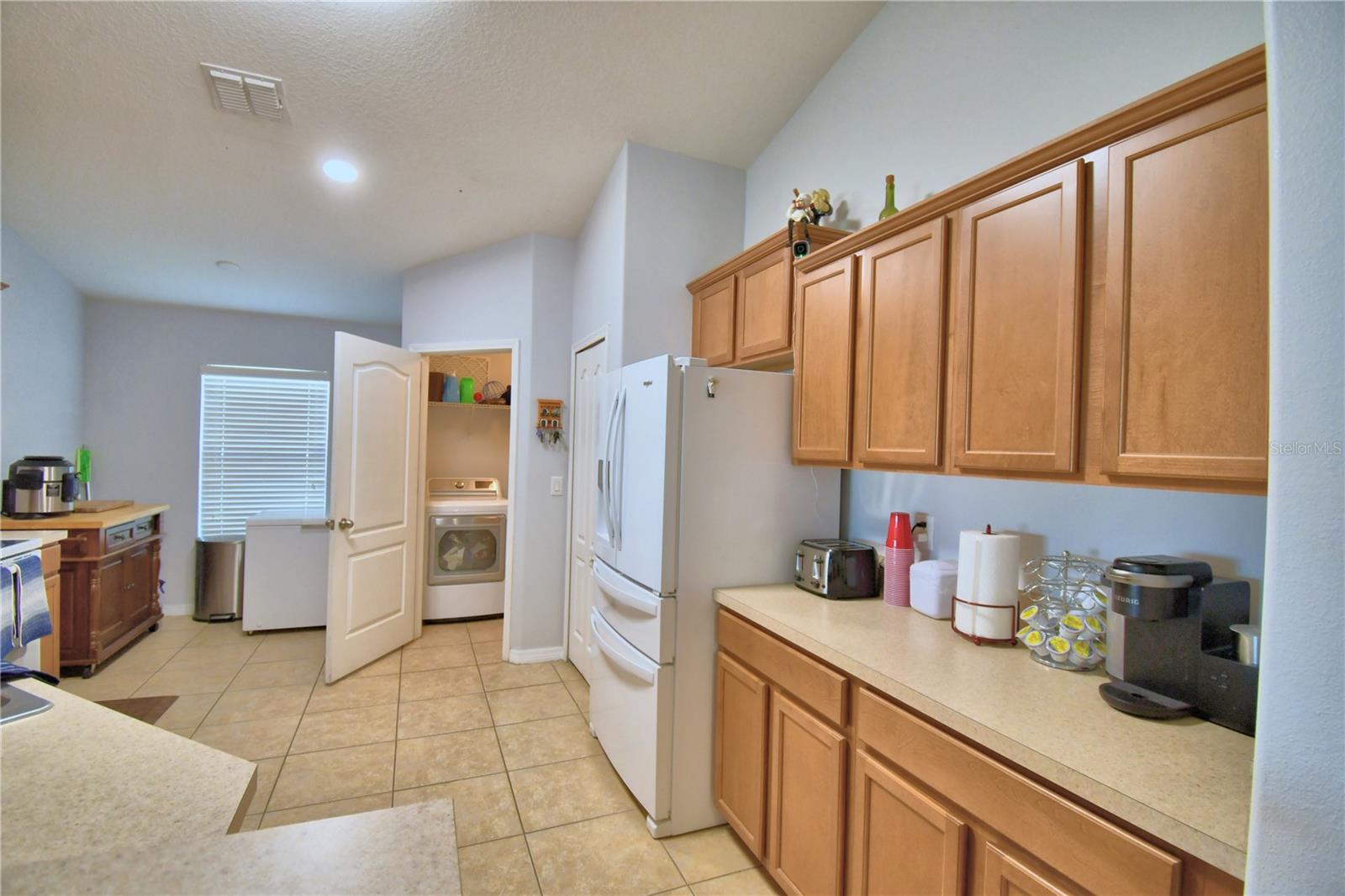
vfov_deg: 77.3
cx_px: 672
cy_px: 448
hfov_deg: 100.4
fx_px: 560
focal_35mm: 15
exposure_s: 1/30
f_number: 4.5
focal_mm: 10
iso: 400
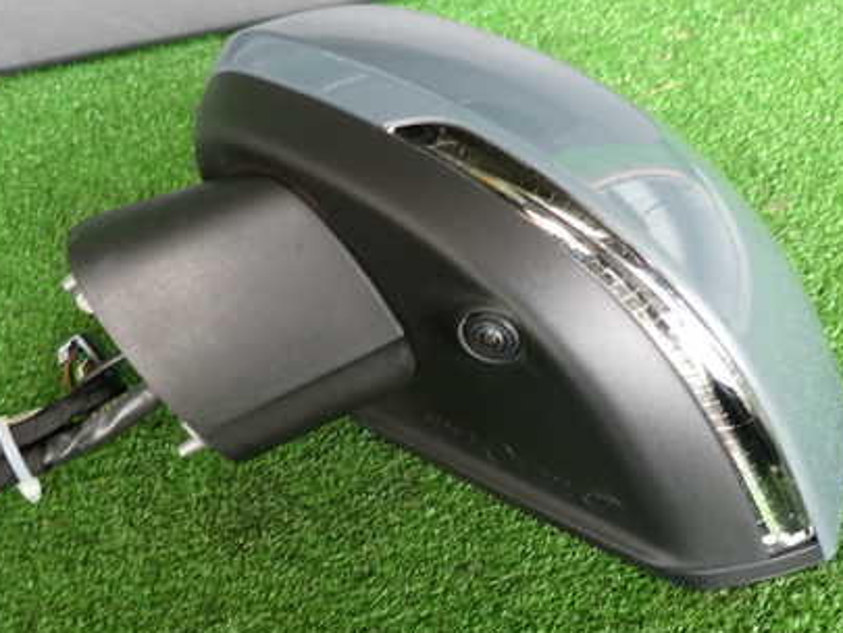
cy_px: 329
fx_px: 901
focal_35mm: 37
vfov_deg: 38.7
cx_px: 395
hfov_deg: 50.1
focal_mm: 4.5
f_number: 2
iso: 200
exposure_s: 1/50
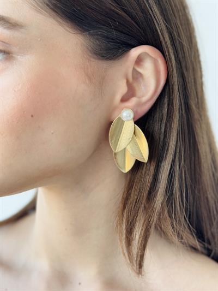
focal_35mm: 48
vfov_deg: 39.6
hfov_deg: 30.3
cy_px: 146
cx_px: 109
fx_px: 403
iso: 100
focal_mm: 6.76
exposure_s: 1/117
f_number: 1.78
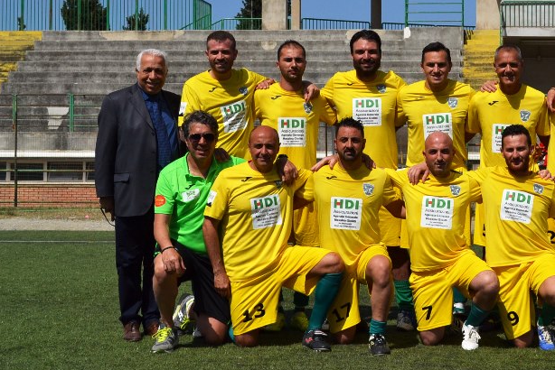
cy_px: 148
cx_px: 461
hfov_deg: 24.8
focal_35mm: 80
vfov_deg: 17.1
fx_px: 1234
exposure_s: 1/2000
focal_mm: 32
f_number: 7.1
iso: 250
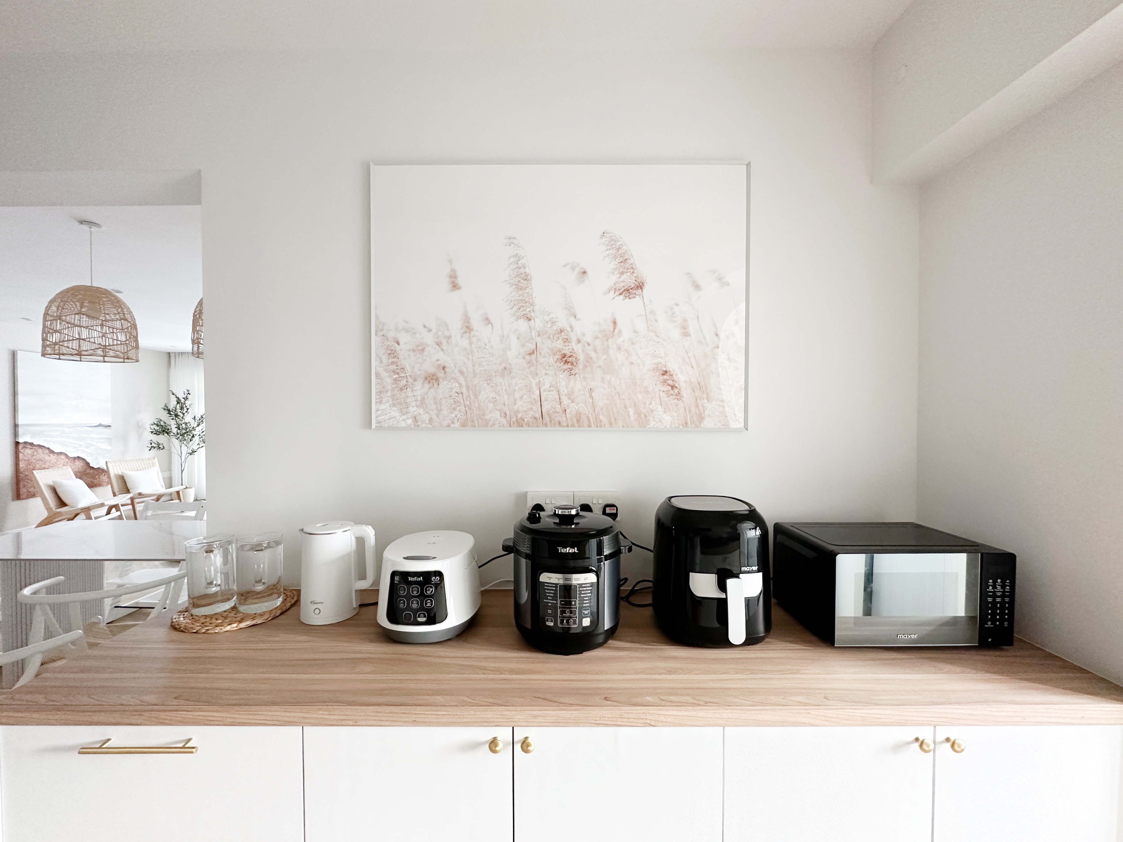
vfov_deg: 85.7
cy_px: 421
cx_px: 562
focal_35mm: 14
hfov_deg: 102.1
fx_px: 454
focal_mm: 2.22
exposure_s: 1/80
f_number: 2.2
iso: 320
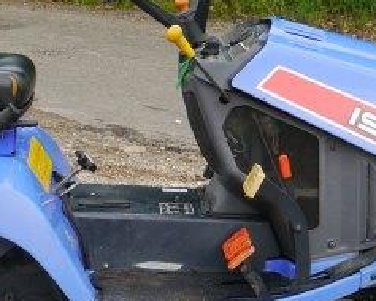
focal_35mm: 118
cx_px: -40
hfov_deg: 15.8
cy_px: 301
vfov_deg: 12.9
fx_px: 1314
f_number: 5.6
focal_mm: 14
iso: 160
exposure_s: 1/200
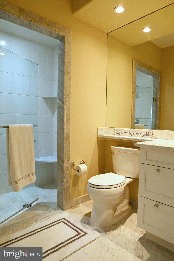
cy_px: 130
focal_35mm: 24
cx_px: 87
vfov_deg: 73.7
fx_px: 174
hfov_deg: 53.1
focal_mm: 16
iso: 2500
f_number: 6.3
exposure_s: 1/80
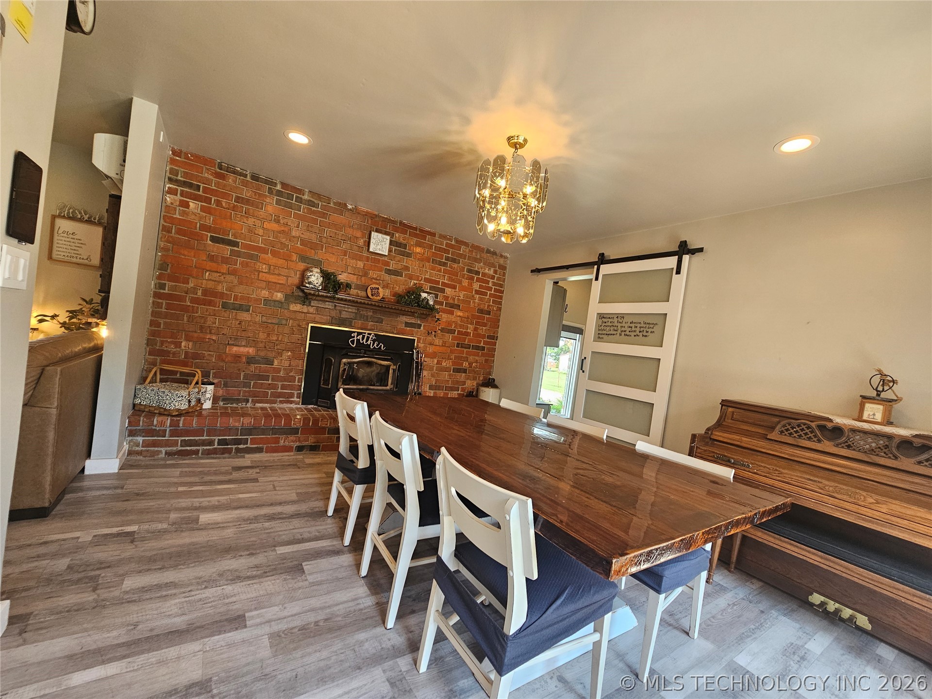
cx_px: 466
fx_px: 350
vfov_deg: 89.9
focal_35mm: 13
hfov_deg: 106.2
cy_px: 350
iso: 80
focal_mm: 2.2
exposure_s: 1/60
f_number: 2.2
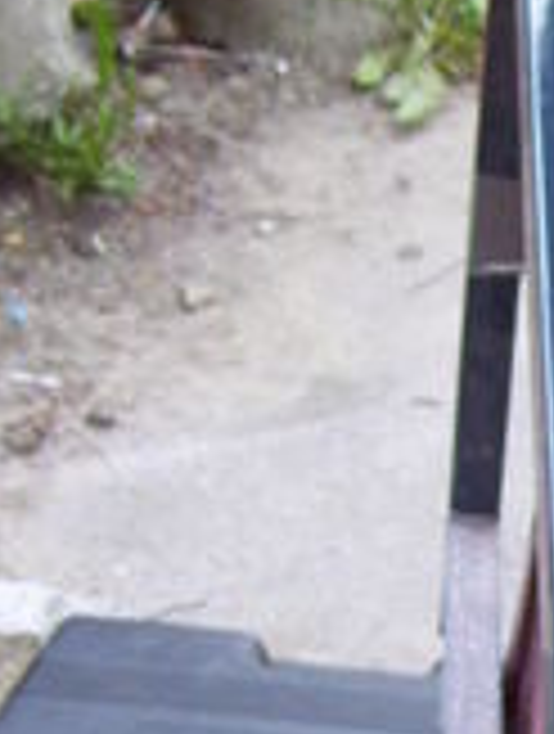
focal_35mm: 141
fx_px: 2997
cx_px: 788
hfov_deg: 10.3
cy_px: 793
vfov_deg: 13.7
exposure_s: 1/25
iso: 160
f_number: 2.7
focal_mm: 6
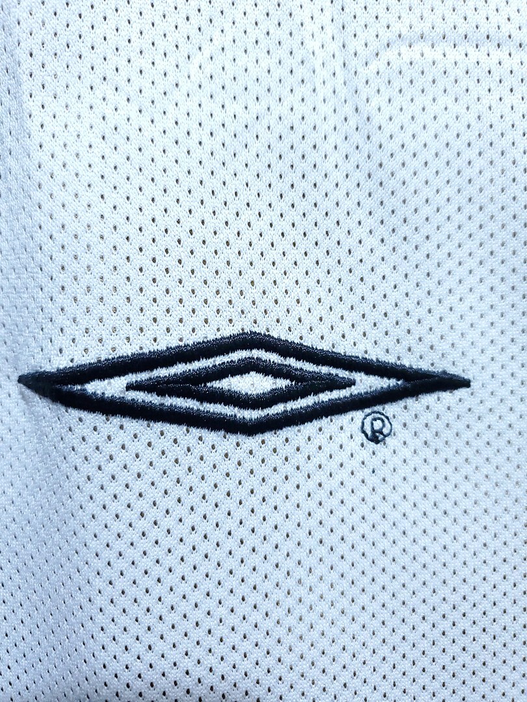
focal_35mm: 26
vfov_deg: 67.3
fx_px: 528
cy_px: 351
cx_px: 264
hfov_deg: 53.1
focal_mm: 4.3
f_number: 1.5
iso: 200
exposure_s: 1/20
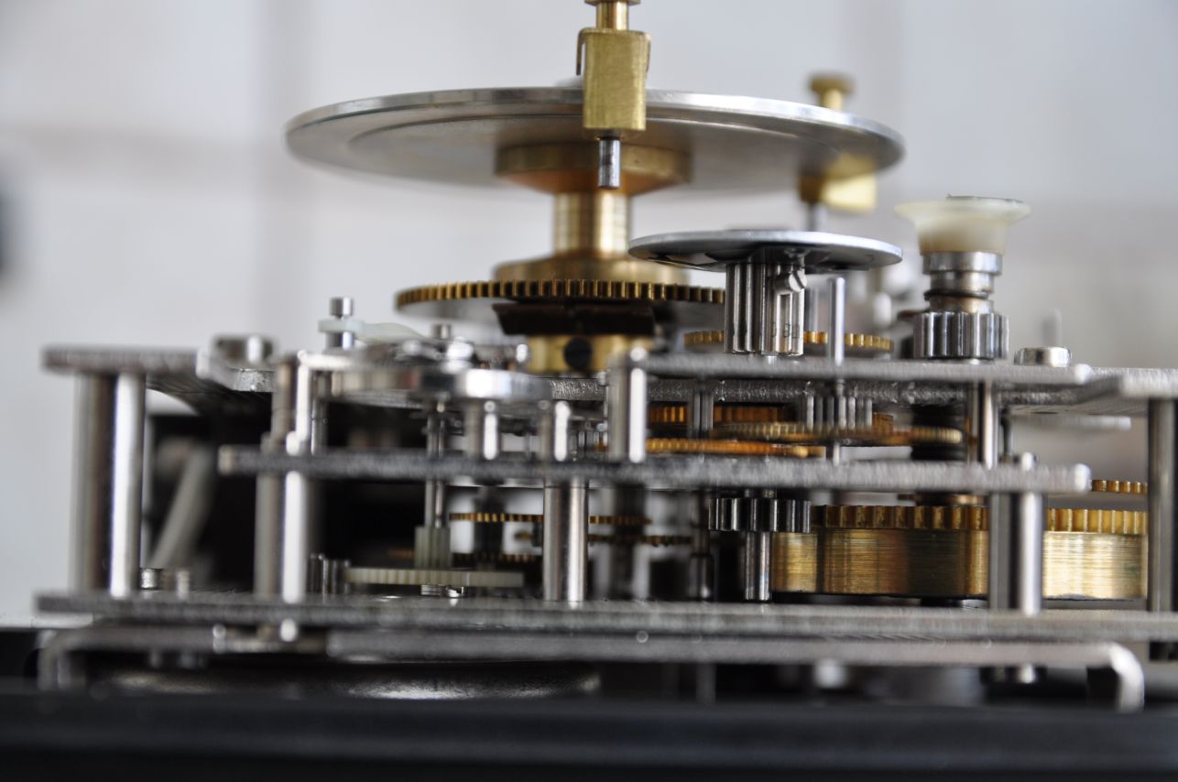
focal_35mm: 93
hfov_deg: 21.9
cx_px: 589
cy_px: 391
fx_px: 3039
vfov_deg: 14.7
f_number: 5.6
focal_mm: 62
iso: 400
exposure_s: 1/125
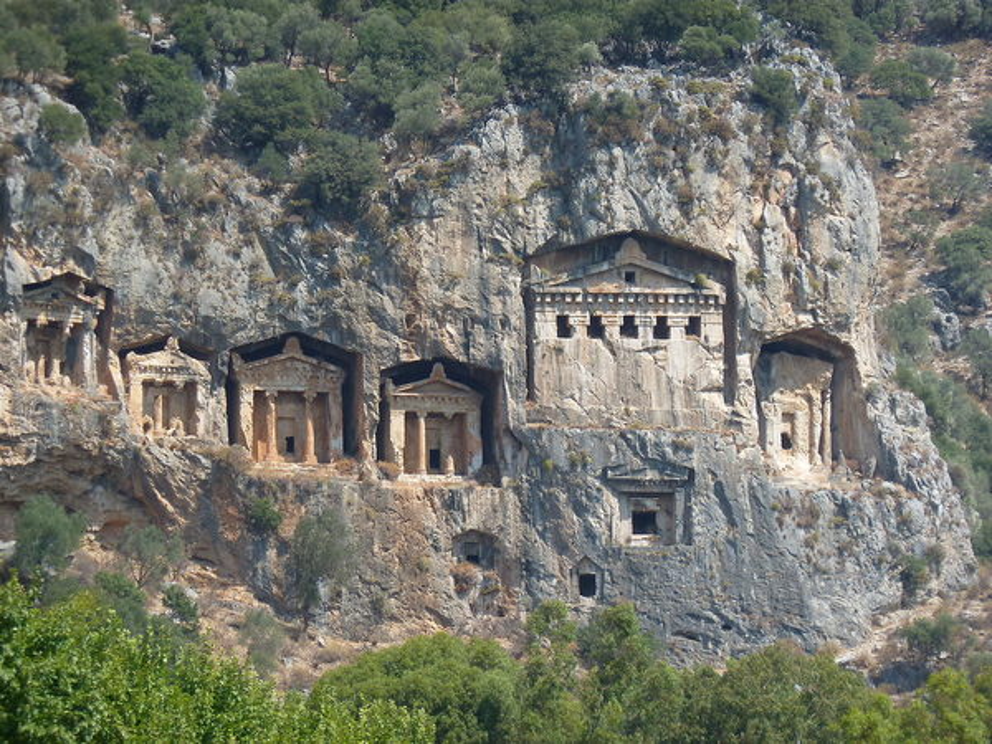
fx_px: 6935
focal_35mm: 242
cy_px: 372
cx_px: 496
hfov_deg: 8.2
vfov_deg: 6.1
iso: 80
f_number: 4.7
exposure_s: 1/400
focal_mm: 39.7
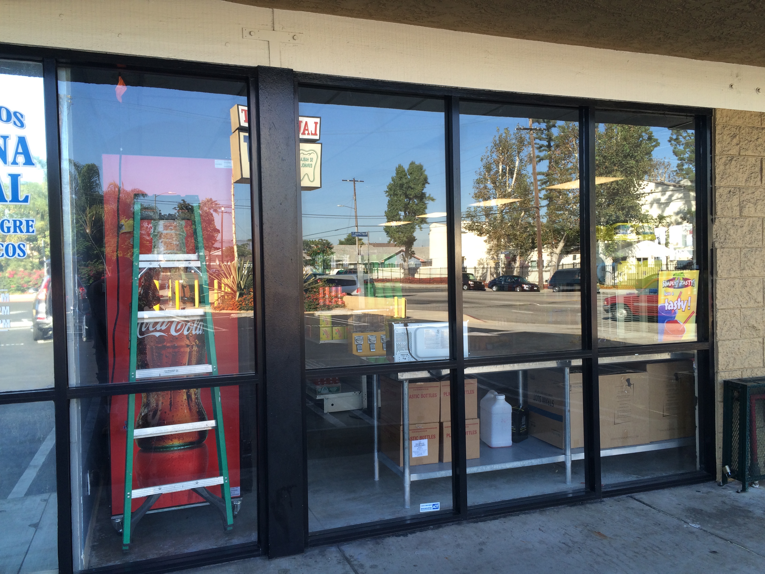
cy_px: 287
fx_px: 641
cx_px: 382
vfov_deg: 48.2
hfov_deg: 61.7
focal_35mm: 29
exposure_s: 1/124
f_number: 2.2
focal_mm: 4.15
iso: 32
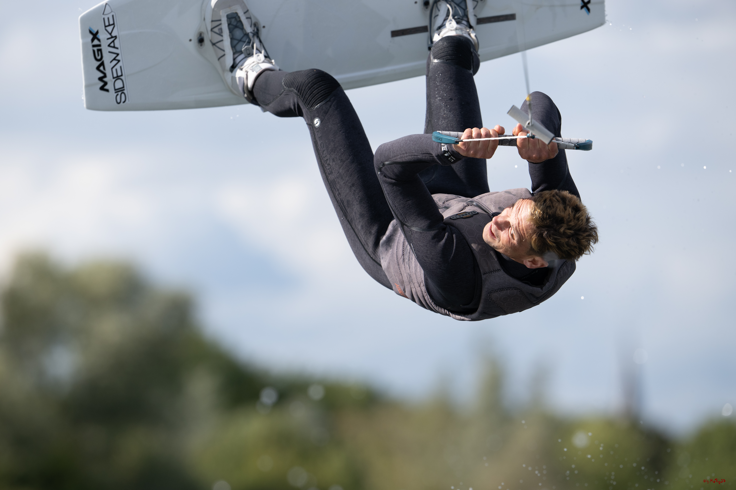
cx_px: 368
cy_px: 245
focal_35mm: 400
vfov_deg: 3.4
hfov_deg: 5.2
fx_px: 8177
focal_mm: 400
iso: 320
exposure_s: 1/2500
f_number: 5
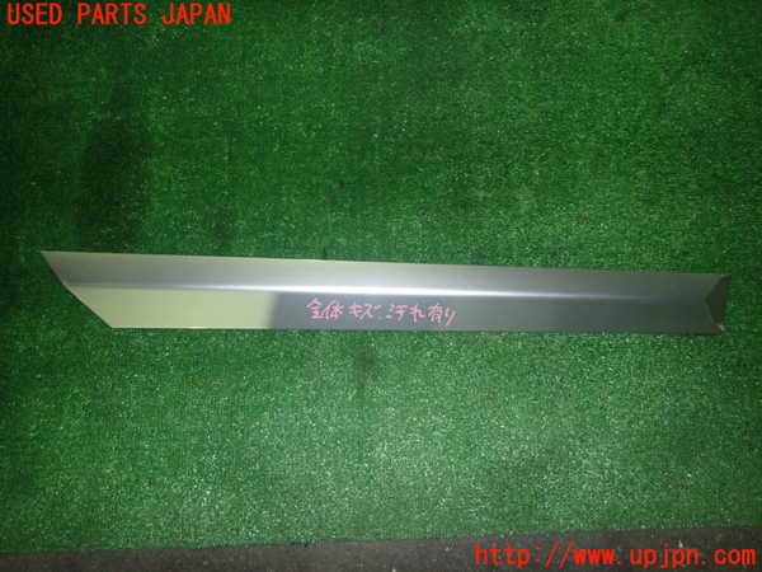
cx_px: 381
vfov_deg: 54.9
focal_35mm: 25
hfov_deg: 69.4
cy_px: 286
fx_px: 550
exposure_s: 1/30
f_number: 5.6
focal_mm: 4.5
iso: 800
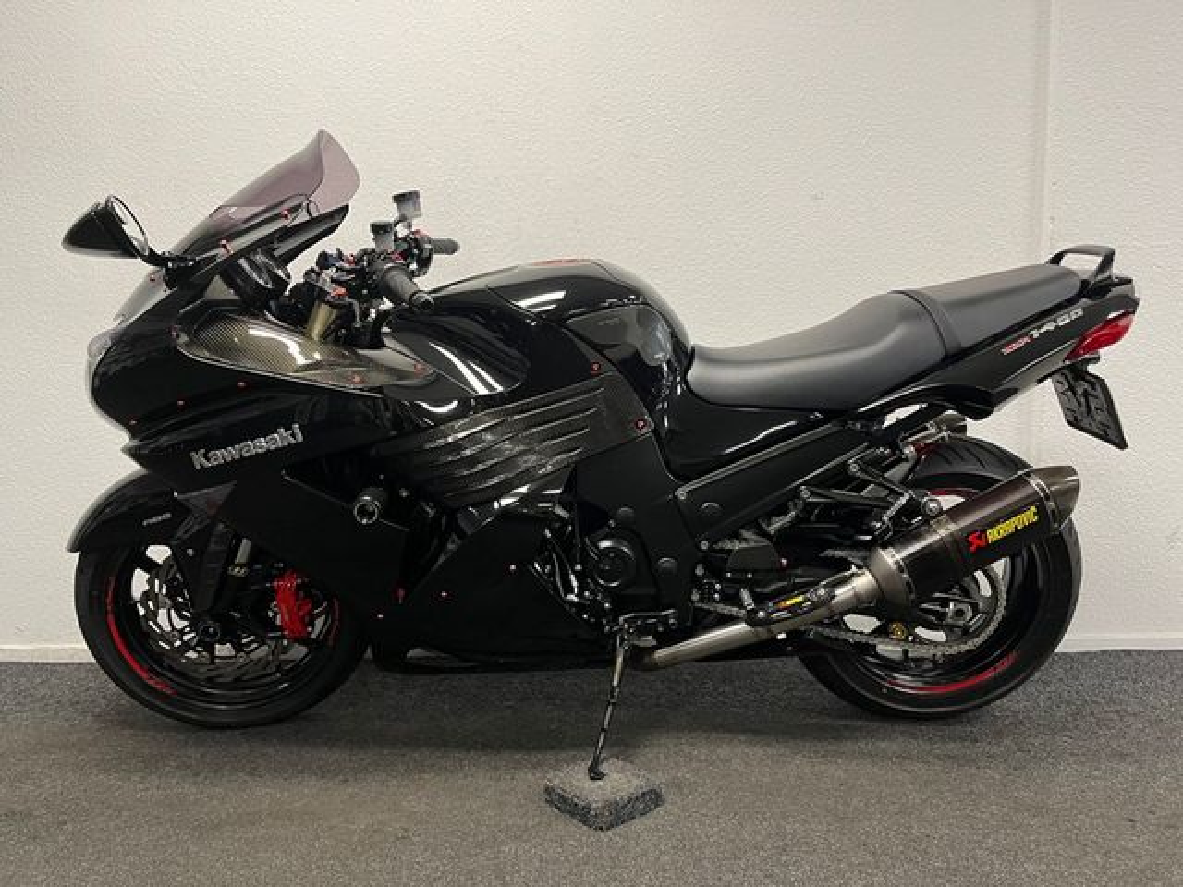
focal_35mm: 26
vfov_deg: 53.1
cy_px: 444
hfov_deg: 67.3
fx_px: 889
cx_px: 592
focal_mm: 5.1
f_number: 1.6
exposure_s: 1/50
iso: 100
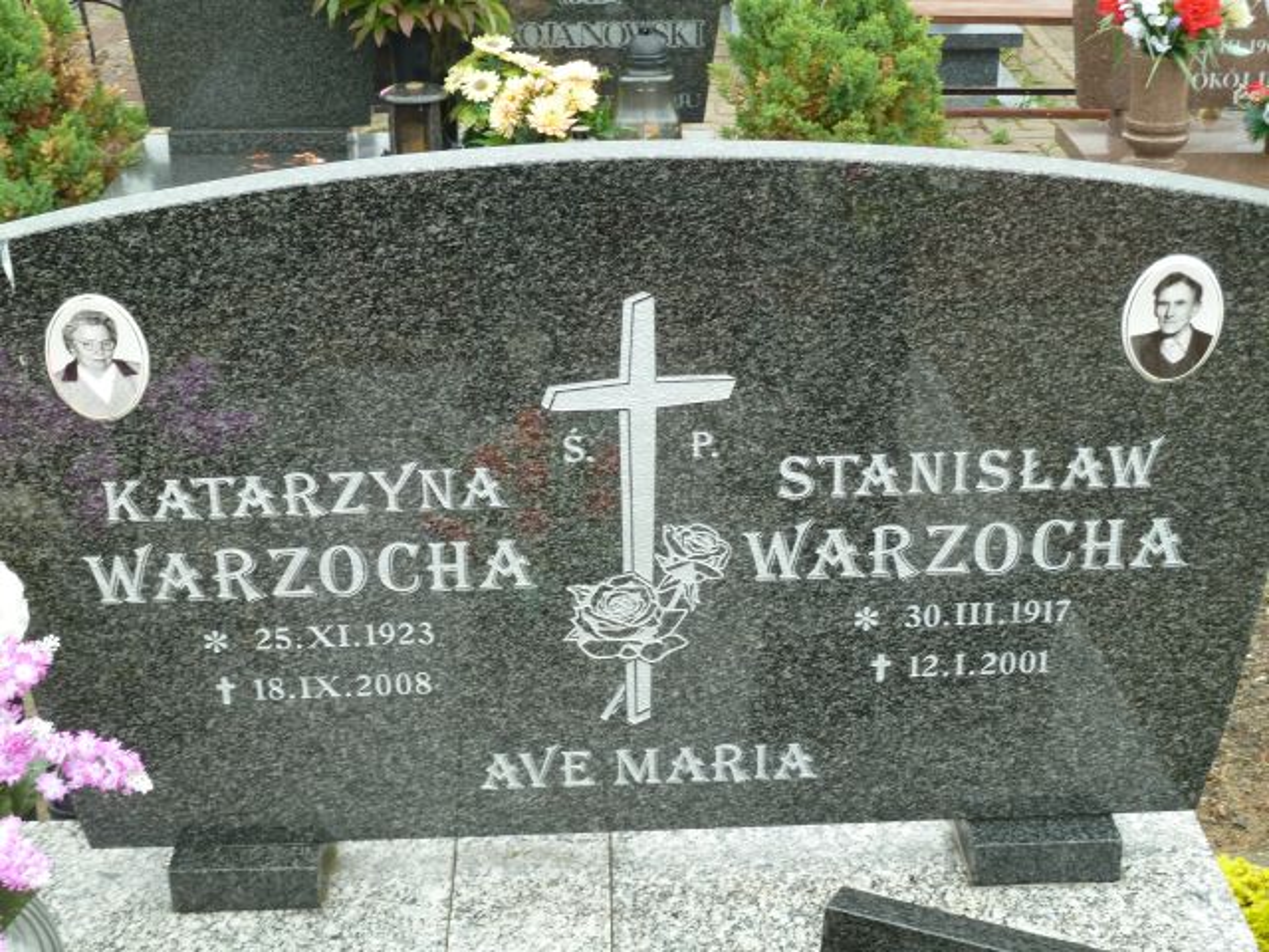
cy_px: 476
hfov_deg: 34.9
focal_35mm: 55
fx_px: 2016
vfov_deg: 26.6
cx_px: 634
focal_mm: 9.1
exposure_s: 1/50
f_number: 3.9
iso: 80
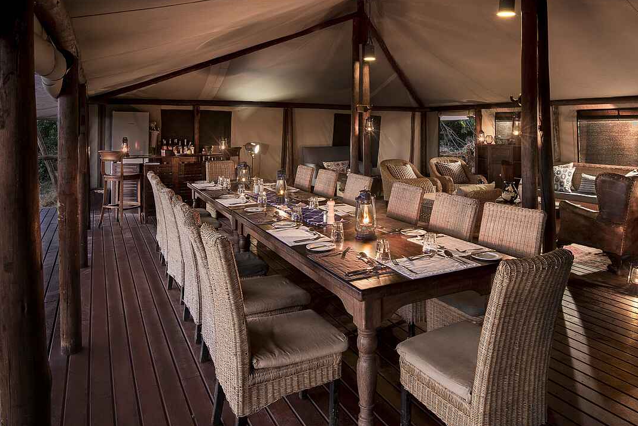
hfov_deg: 73.6
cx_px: 343
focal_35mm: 24
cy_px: 130
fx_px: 425
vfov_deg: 51.8
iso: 200
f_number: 8
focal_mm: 16
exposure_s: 8
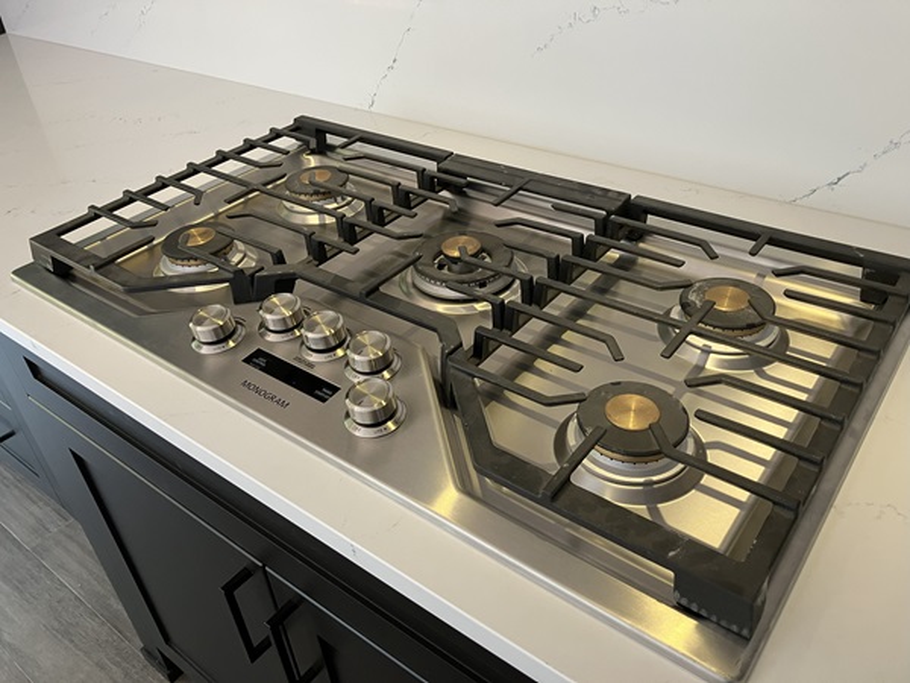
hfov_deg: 63.4
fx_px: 736
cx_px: 455
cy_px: 342
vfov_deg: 49.7
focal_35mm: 28
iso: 80
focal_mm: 3.99
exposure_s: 1/60
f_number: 1.8
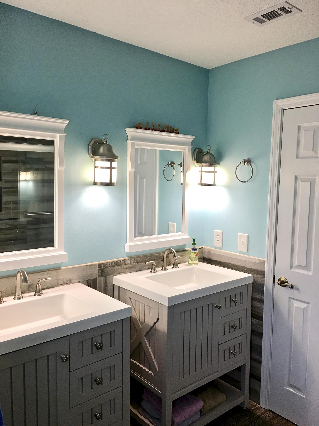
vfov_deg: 61.7
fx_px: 356
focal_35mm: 29
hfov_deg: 48.2
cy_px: 213
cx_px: 160
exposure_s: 1/30
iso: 32
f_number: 2.2
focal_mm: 4.15
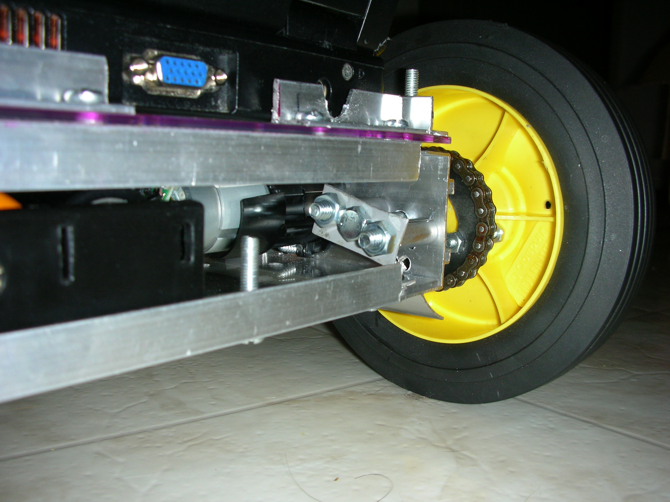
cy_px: 251
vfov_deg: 40.7
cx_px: 335
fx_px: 677
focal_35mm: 35
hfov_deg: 52.6
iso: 50
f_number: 3
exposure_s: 1/60.1
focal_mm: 5.8
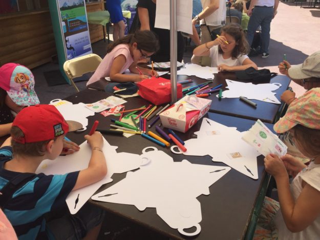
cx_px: 160
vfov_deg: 48.2
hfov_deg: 61.7
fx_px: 268
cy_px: 120
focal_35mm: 29
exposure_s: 1/1163
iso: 32
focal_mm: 4.15
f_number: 2.2
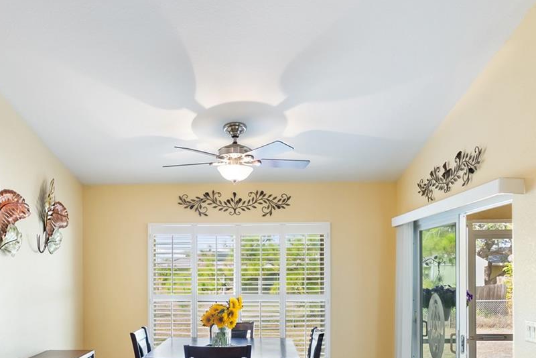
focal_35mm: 32
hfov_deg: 58.3
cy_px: 280
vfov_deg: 39.7
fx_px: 477
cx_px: 220
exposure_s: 1/60
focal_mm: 16
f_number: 2.8
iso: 500
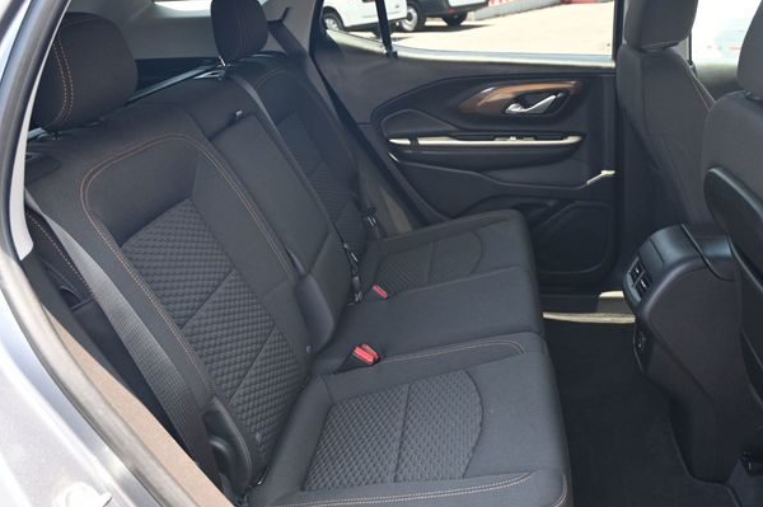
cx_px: 388
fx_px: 678
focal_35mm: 32
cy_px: 248
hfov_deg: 58.8
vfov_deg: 41.0
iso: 640
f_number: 3.8
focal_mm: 20
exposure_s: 1/125
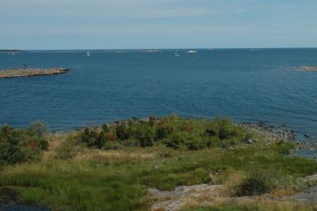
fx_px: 405
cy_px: 46
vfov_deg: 28.6
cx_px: 255
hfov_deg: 40.9
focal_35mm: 46
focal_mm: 18
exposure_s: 1/640
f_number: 13
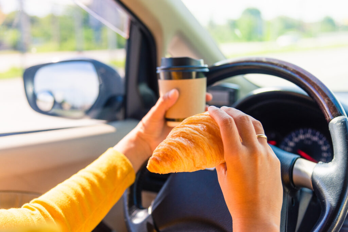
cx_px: 174
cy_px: 116
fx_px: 483
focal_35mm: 50
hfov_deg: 39.6
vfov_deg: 27.0
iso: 160
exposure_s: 1/200
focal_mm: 50
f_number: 4
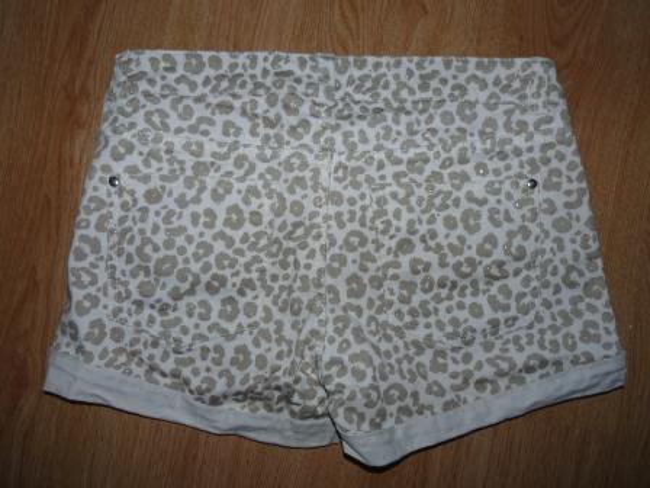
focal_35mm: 27
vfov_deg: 51.4
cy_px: 244
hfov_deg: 65.3
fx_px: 507
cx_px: 325
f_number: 2.8
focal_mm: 4.8
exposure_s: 1/125
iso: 100
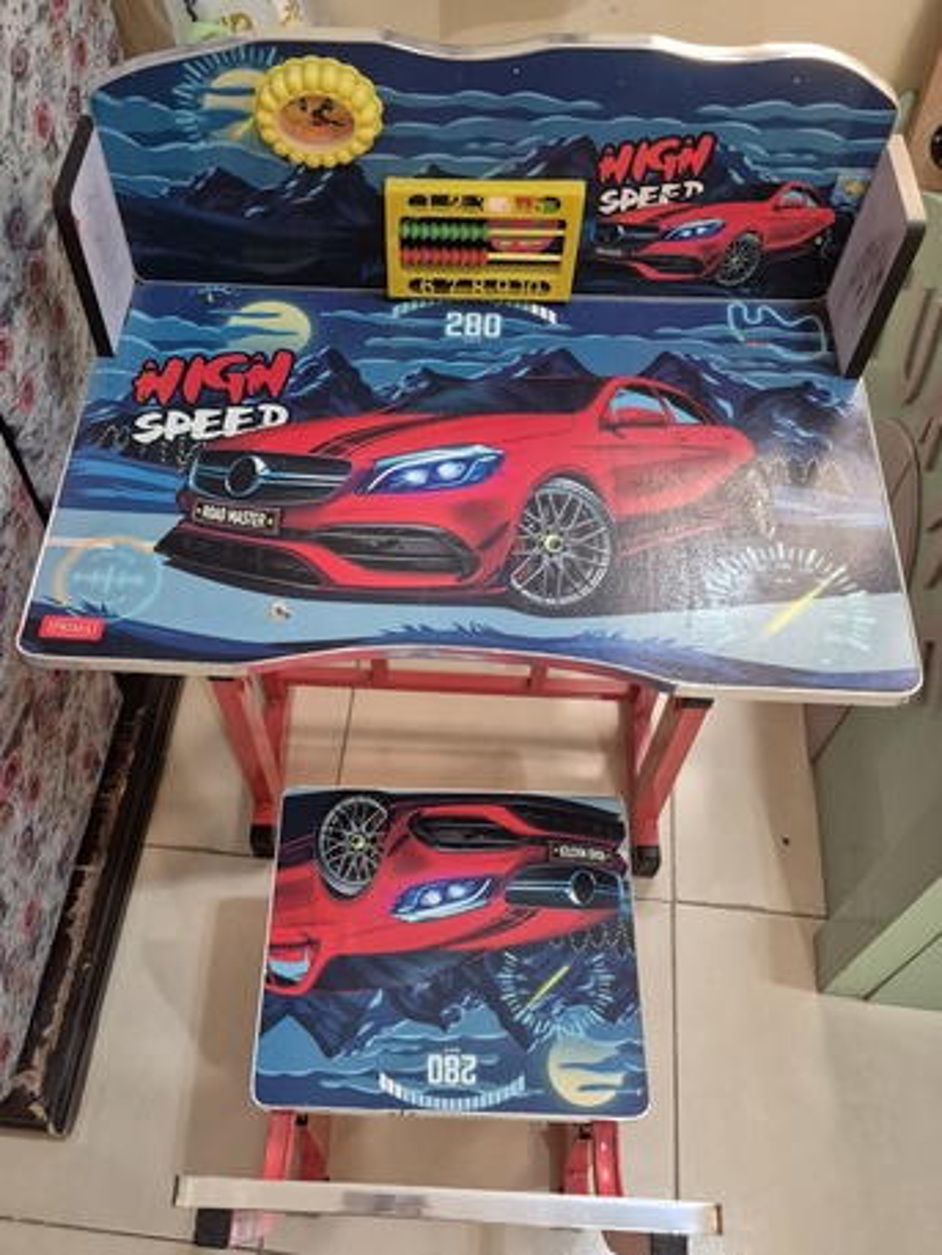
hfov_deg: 58.9
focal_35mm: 23
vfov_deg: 73.9
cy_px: 628
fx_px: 834
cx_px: 471
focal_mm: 5.4
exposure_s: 1/100
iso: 1000
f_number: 1.8
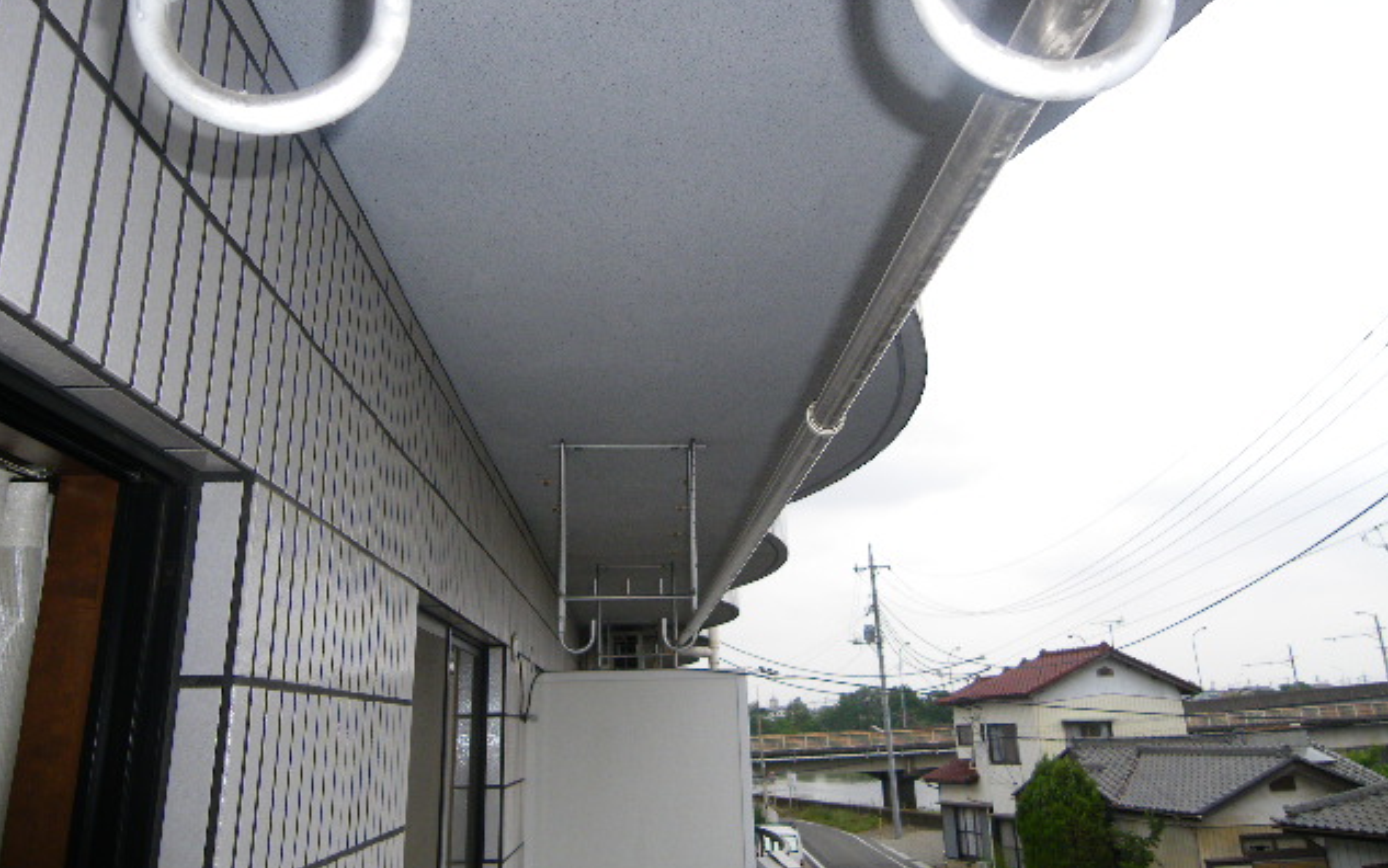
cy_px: 392
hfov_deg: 62.9
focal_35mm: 30
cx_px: 693
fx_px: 1135
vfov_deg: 41.8
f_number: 2.6
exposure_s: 1/640
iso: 80
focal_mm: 4.9
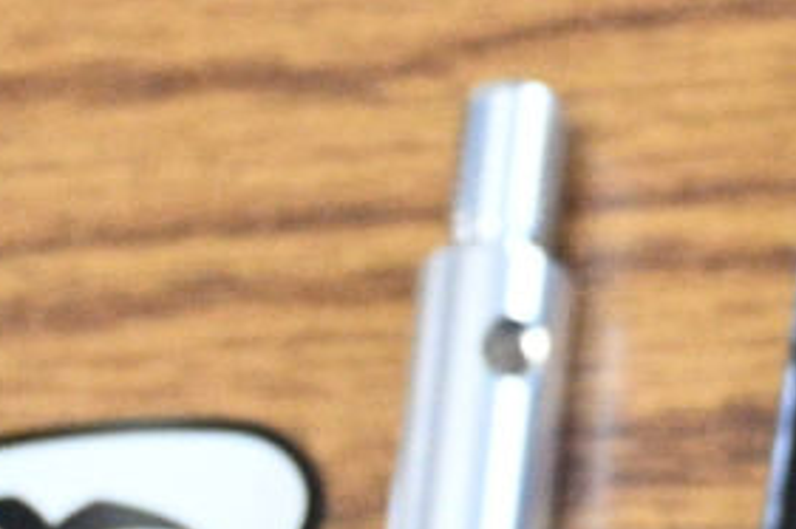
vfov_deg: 4.2
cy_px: 563
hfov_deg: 6.0
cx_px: 2110
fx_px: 7131
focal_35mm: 323
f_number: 5
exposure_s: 1/60
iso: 3600
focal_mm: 31.5
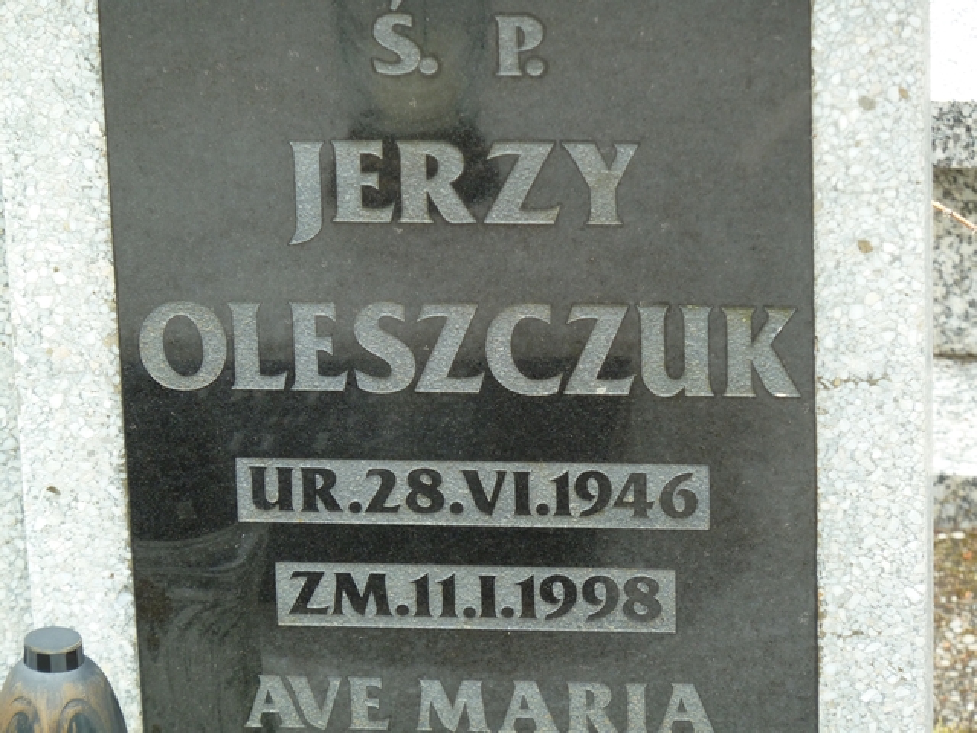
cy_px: 366
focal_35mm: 210
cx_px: 488
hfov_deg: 9.4
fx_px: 5927
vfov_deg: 7.1
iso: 100
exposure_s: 1/50
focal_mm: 34.4
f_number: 4.6
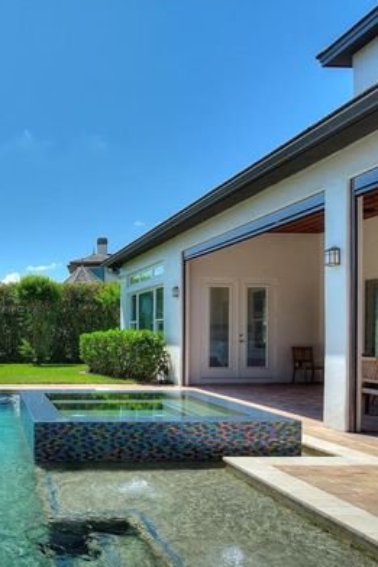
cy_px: 327
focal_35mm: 27
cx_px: -7
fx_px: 425
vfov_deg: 67.0
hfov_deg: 41.3
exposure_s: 1/500
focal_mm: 10
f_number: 4.5
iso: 100
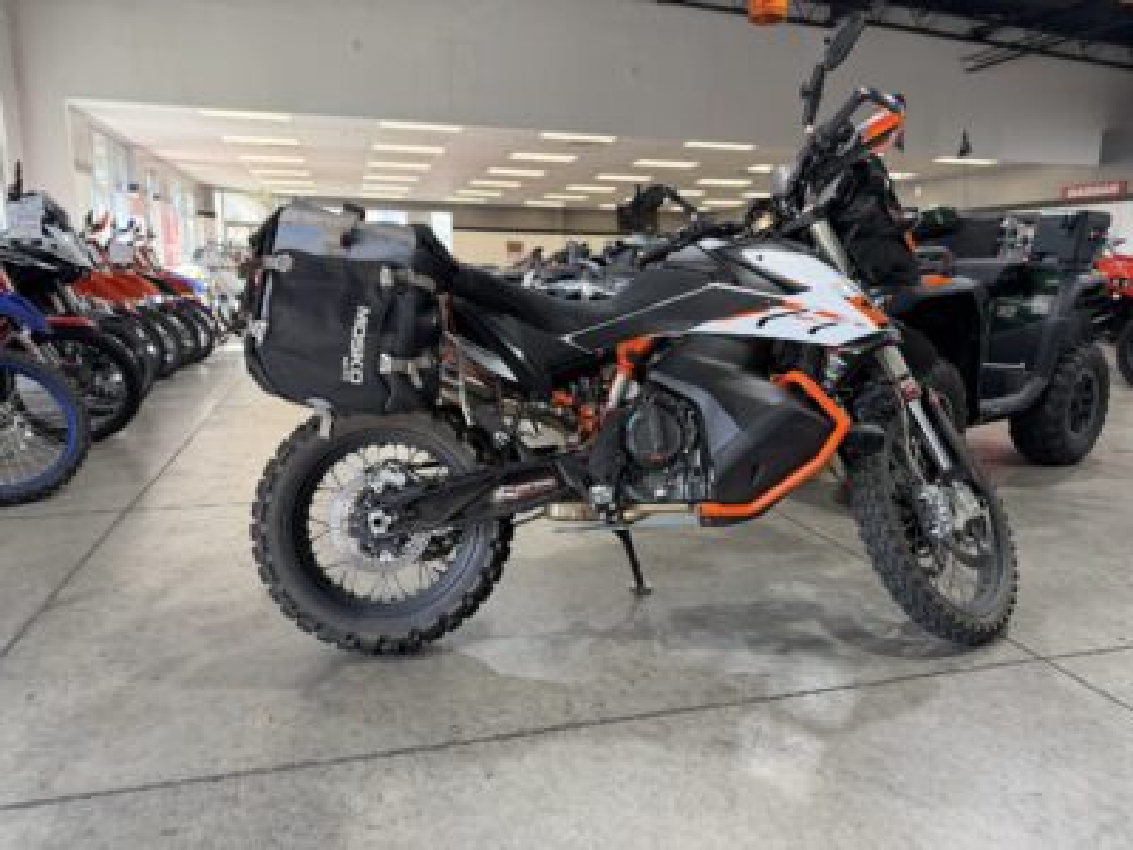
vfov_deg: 56.8
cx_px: 566
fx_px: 786
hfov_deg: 71.6
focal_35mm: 24
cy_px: 425
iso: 200
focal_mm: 6.76
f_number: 1.78
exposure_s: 1/162
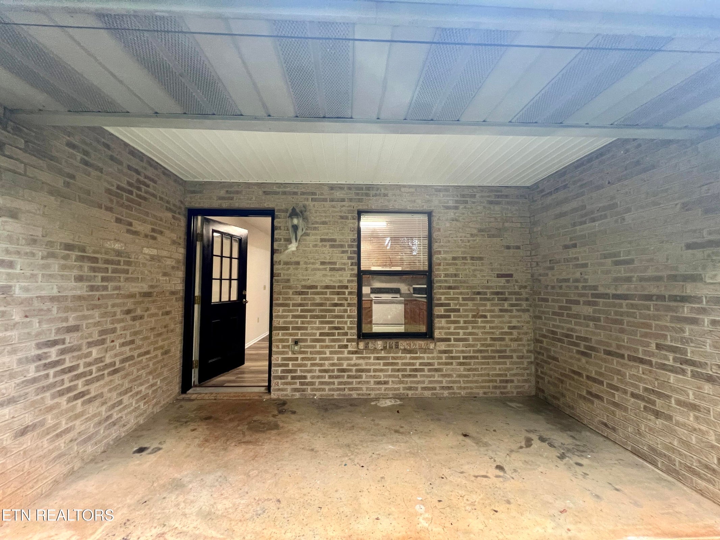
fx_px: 270
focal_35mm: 13
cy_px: 270
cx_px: 360
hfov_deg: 106.2
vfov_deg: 89.9
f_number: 1.8
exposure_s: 1/77
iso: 250
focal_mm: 1.57
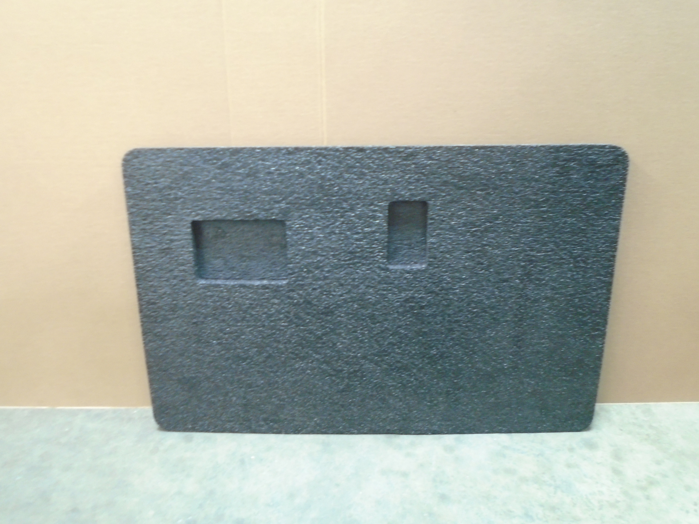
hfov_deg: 67.3
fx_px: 525
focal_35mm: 26
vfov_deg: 53.1
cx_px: 350
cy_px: 262
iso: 400
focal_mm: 4.6
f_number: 3.2
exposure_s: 1/5
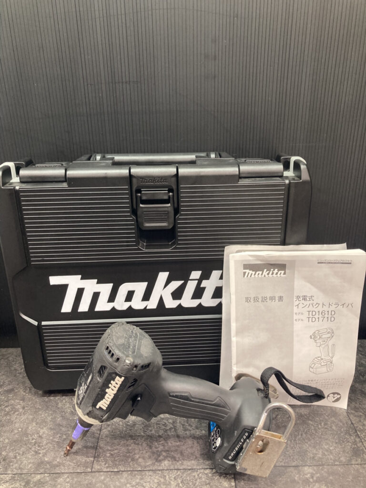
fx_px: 395
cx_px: 183
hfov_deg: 49.7
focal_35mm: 28
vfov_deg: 63.4
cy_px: 244
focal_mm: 3.99
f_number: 1.8
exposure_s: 1/60
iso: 125
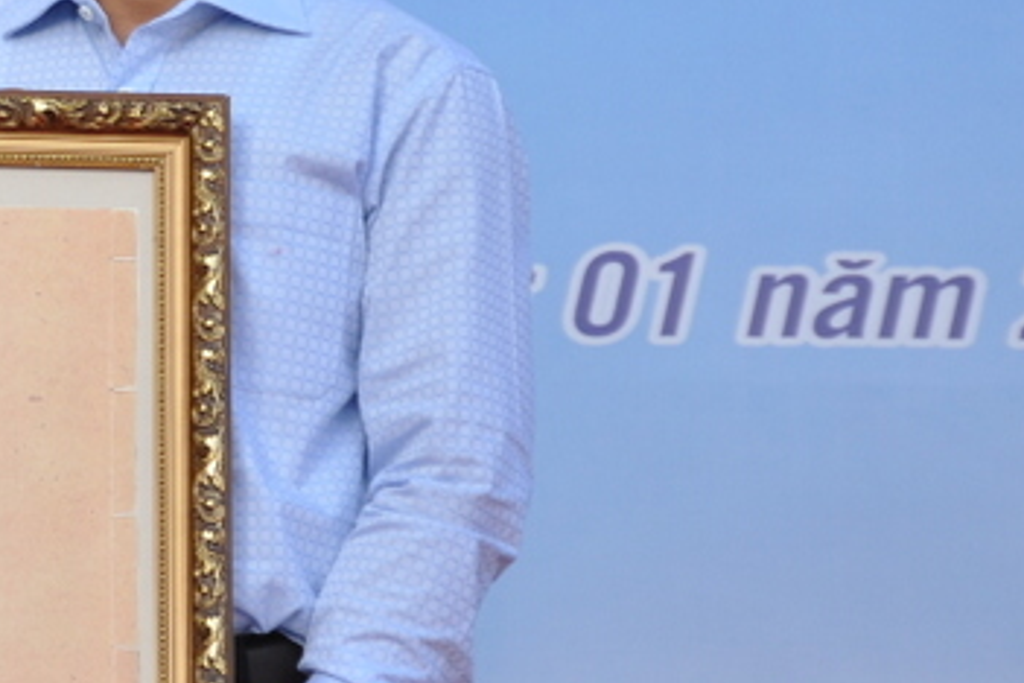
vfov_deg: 4.6
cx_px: -385
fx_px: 8504
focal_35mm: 299
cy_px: 77
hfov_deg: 6.8
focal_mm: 70
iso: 200
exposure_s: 1/320
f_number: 5
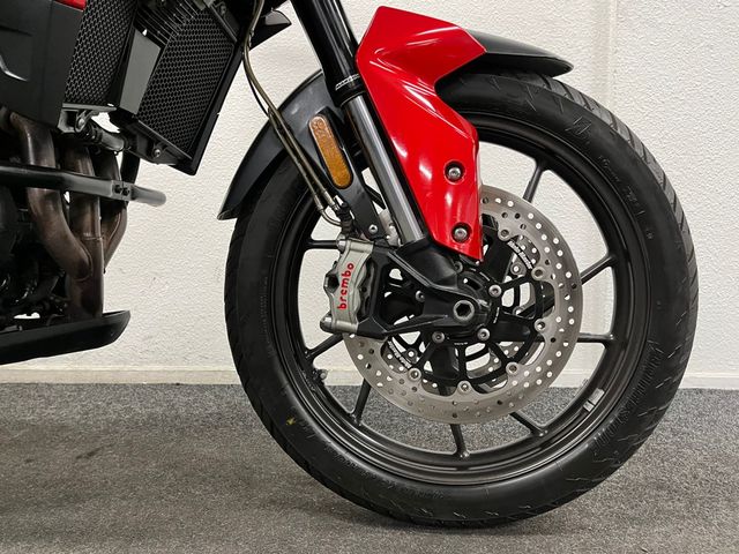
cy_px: 277
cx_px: 370
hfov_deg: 67.3
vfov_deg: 53.1
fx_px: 555
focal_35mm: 26
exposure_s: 1/50
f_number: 1.6
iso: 200
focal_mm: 5.1
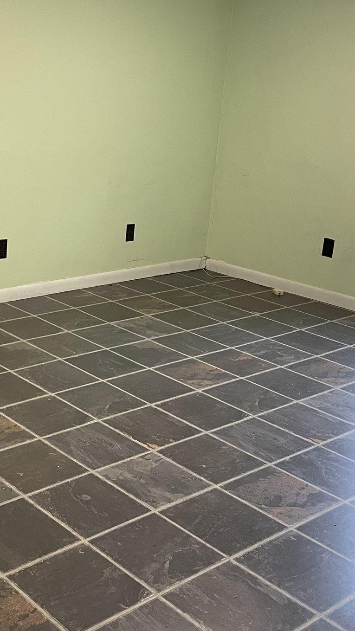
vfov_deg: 42.5
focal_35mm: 48
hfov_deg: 24.2
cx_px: 30
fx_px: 803
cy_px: 232
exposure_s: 1/60
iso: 125
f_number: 1.6
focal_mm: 4.2
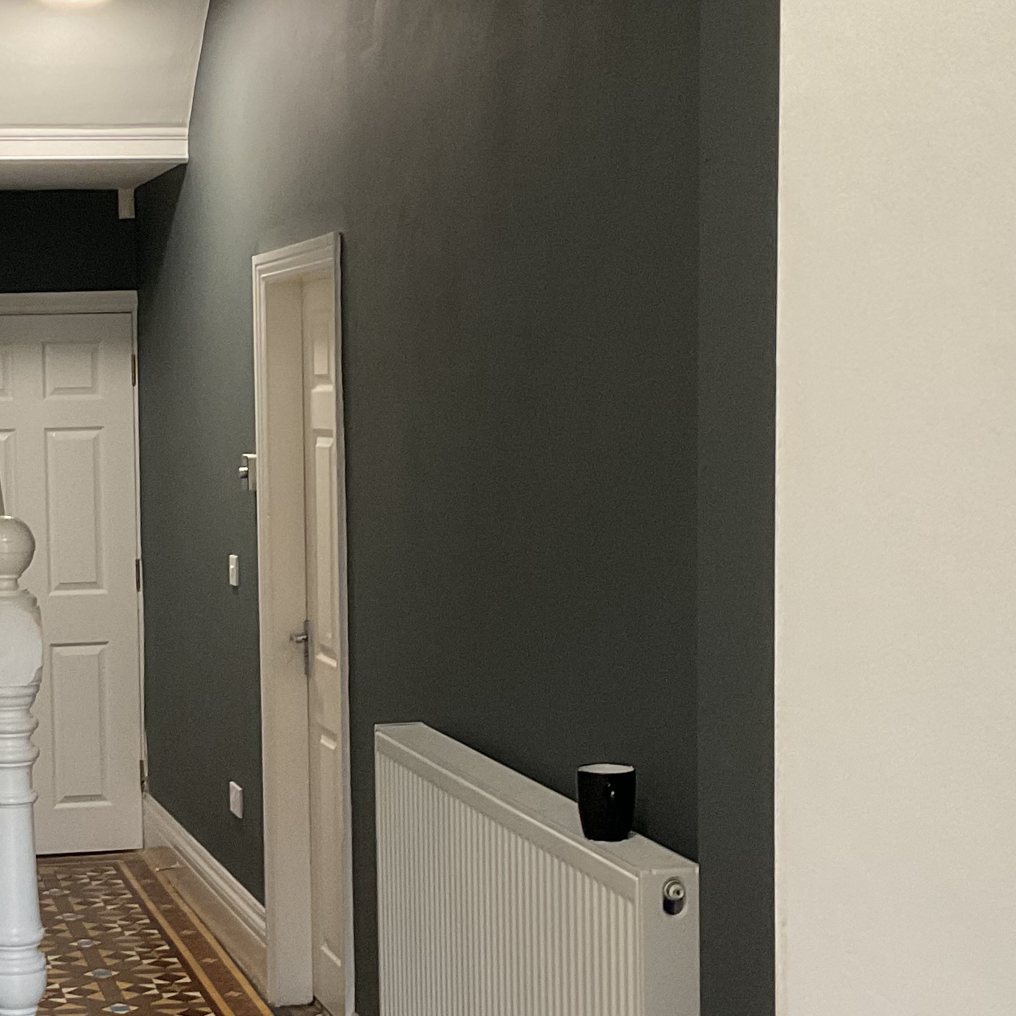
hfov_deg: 24.7
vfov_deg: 25.3
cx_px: 129
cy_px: 594
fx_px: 2258
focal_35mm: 68
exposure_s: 1/50
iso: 200
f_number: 1.8
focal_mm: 3
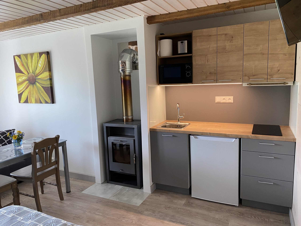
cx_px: 150
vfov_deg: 53.1
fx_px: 226
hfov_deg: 67.3
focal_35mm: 26
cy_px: 113
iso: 200
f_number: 1.8
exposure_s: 1/60
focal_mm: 4.25
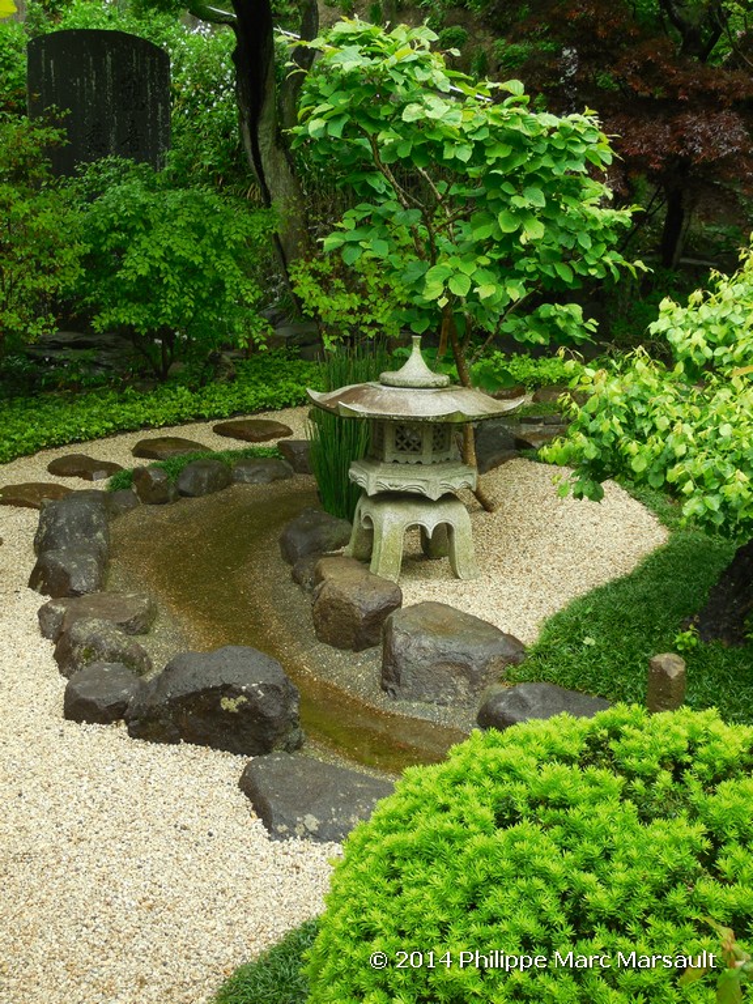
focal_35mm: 40
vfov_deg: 46.8
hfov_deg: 36.0
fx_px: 1160
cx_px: 376
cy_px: 502
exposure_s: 1/30
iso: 160
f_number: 3.6
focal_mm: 7.1
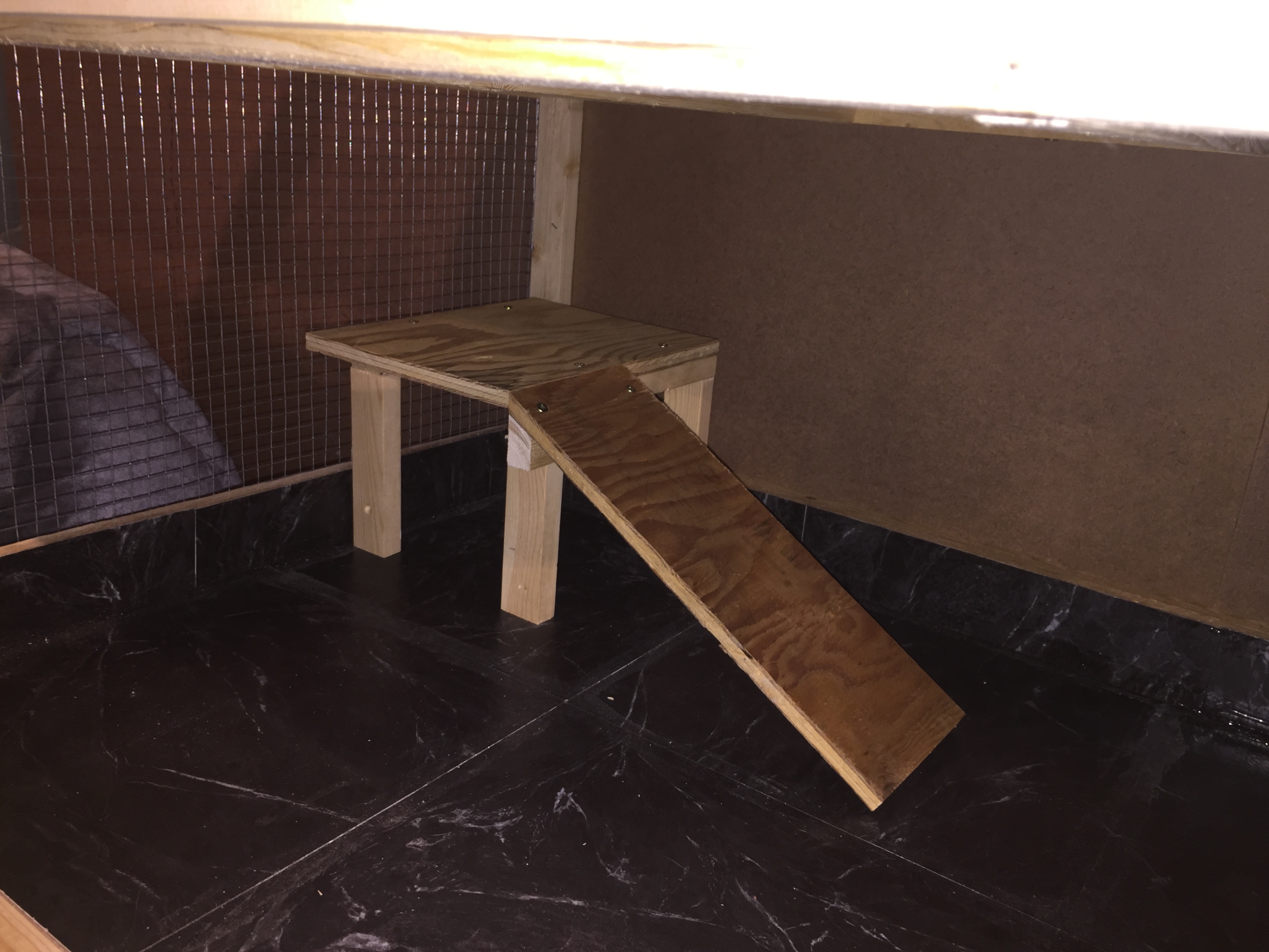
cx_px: 634
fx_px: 1063
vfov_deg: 48.2
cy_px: 476
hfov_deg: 61.7
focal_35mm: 29
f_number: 2.2
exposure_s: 1/16
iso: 32
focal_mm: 4.15
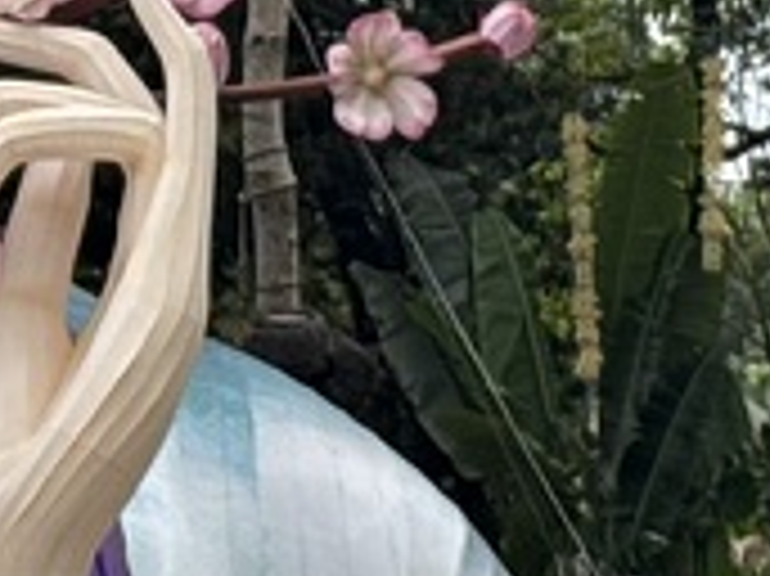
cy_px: -482
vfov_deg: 5.1
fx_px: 6402
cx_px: -401
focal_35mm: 288
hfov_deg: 6.8
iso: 80
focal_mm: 6.76
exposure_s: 1/231
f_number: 1.78
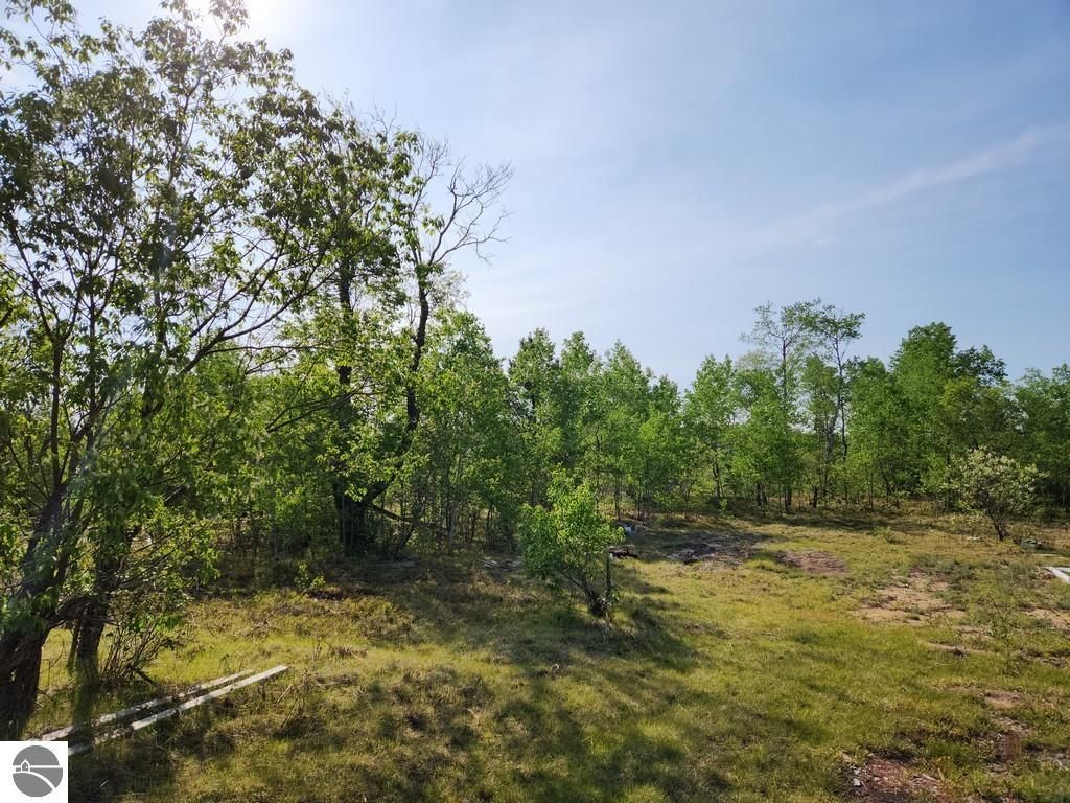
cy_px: 402
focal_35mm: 23
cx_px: 535
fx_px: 711
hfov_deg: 73.9
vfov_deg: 58.9
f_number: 1.8
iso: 20
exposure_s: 1/3100
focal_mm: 5.4
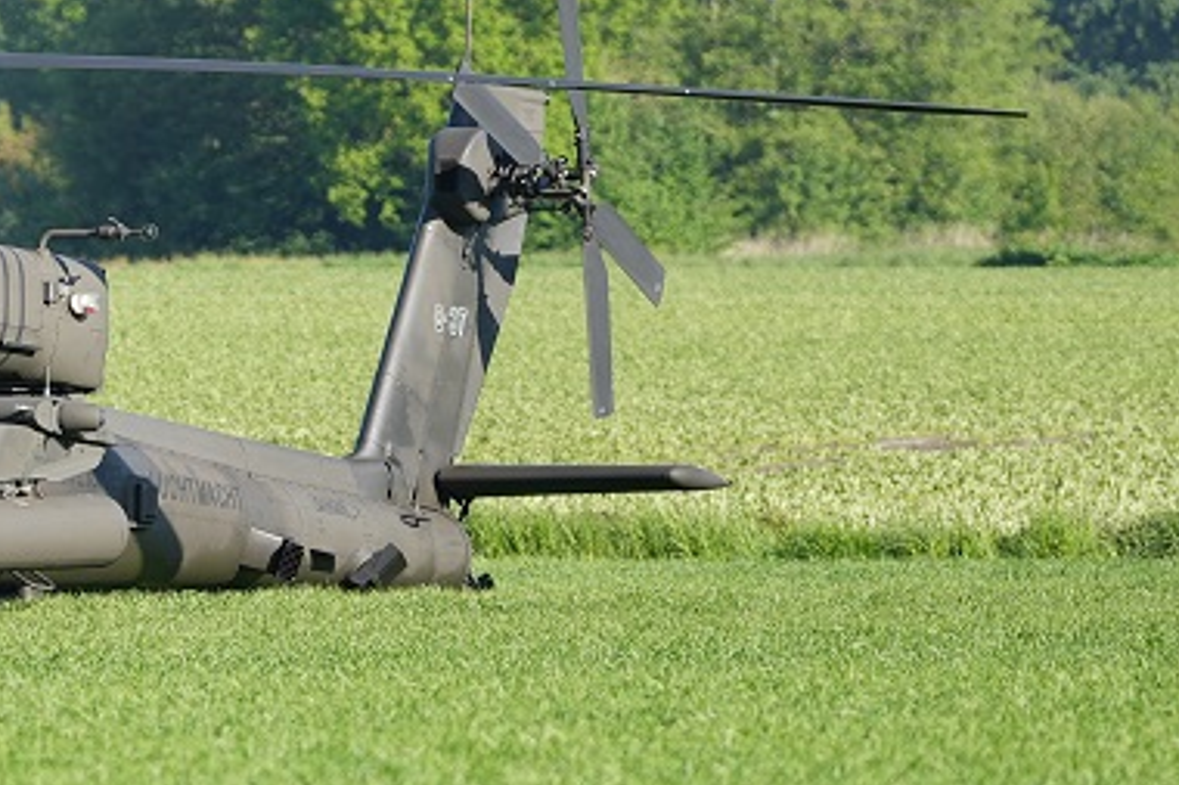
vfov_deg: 2.6
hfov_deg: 3.9
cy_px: 242
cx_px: -298
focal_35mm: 523
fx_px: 17120
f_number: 2.8
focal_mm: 132.8
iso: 80
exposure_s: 1/640
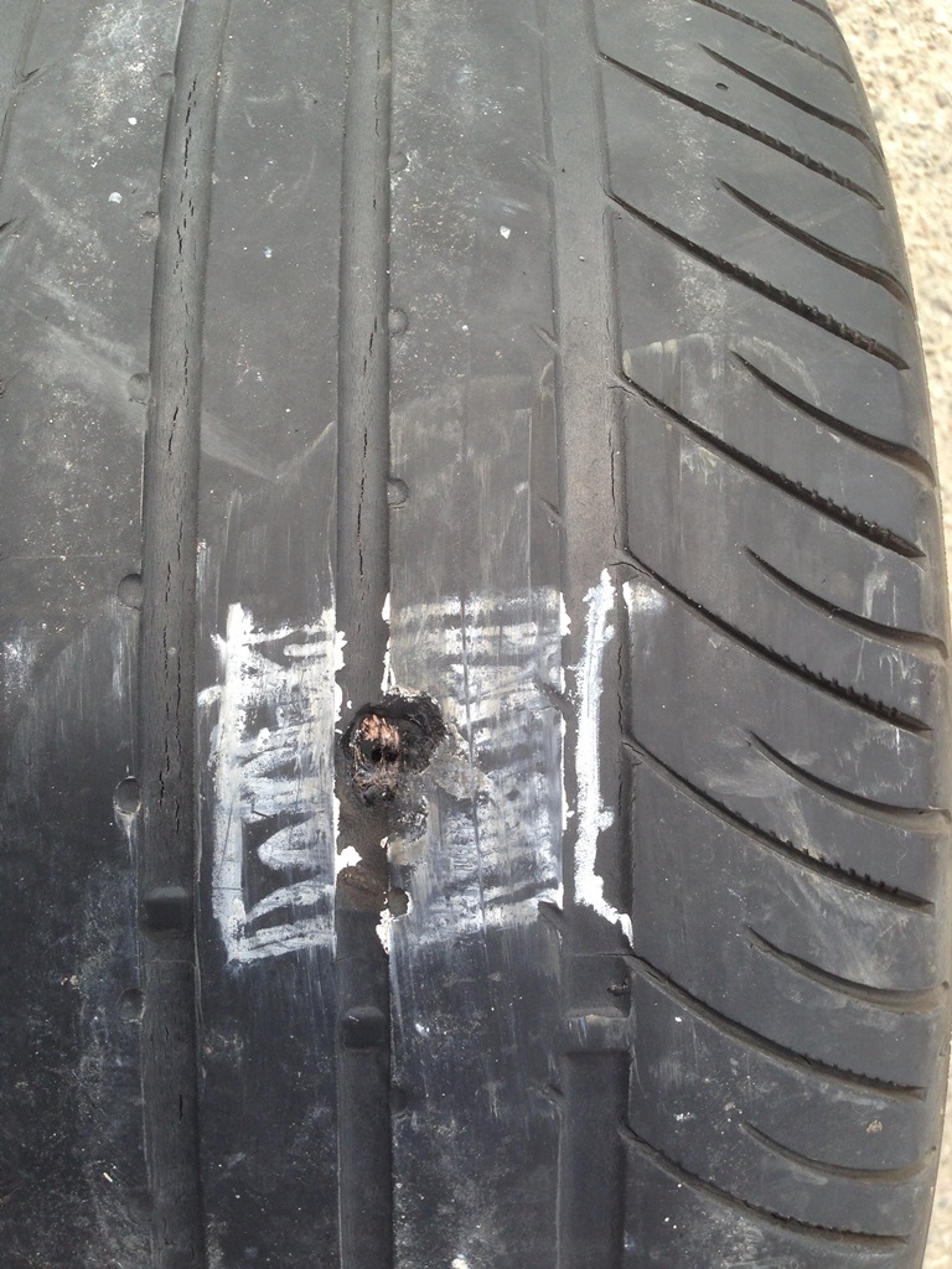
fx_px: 1210
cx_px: 476
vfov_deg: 55.4
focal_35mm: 33
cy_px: 634
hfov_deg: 42.9
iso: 50
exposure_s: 1/379
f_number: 2.4
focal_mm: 4.12
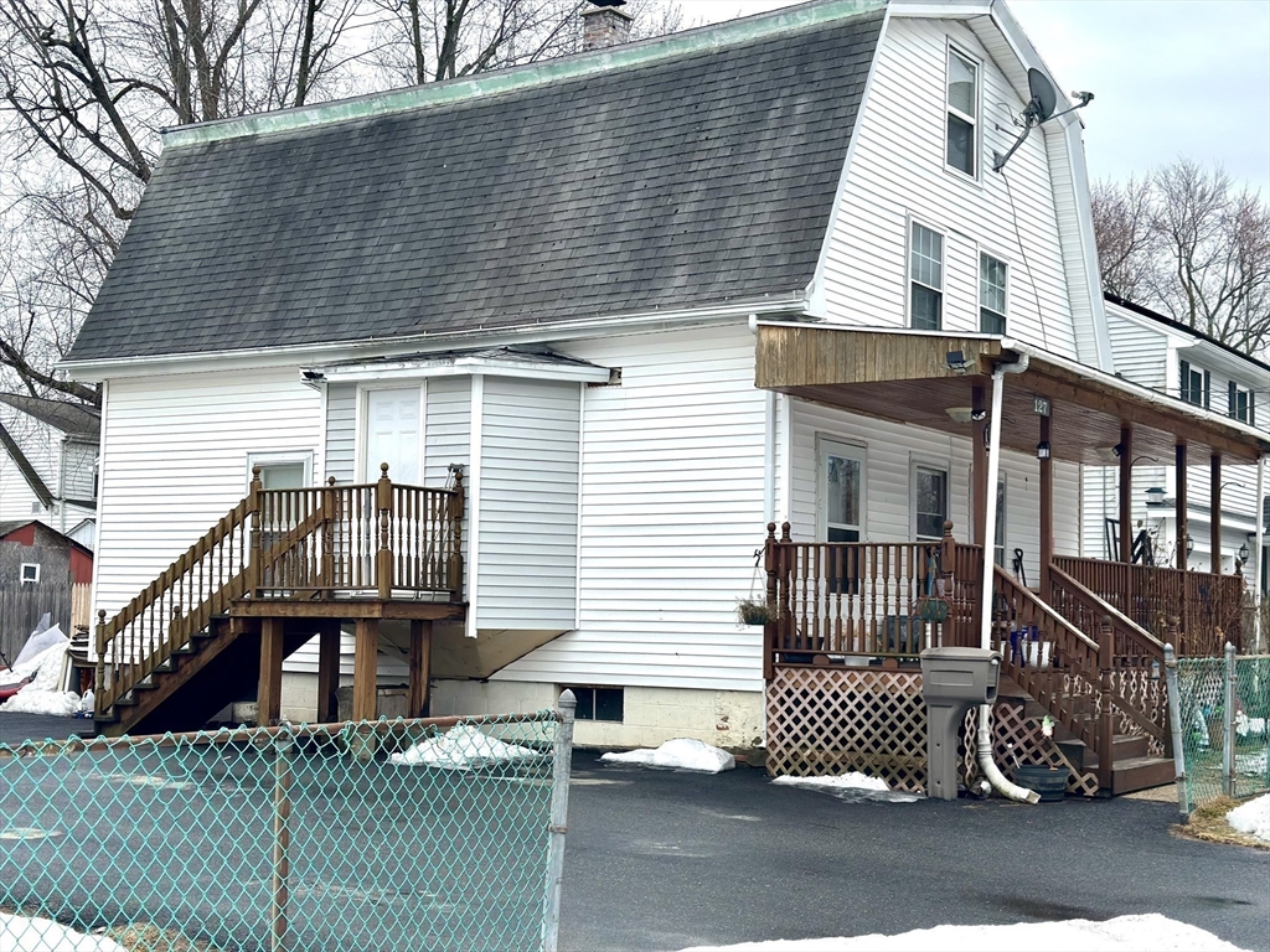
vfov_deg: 30.3
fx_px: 1761
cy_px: 476
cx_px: 635
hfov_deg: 39.7
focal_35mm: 48
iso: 80
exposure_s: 1/3731
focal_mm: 6.86
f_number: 1.78
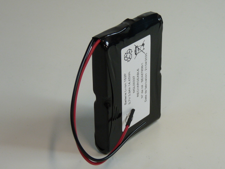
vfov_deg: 15.6
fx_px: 617
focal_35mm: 95
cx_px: 112
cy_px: 84
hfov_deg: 20.7
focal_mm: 9.5
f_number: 3.2
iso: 100
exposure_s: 1/30
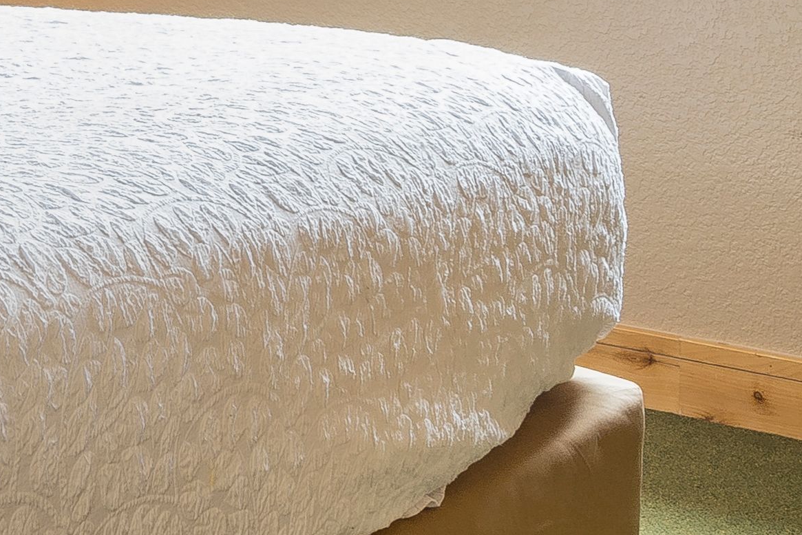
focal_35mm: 101
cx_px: -284
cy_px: -313
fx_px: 2250
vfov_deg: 12.7
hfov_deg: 18.6
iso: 50
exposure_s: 1/250
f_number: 5.6
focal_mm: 20
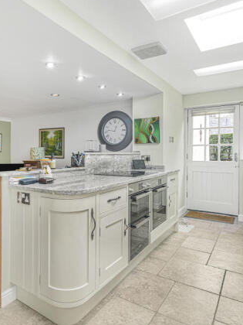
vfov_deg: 71.6
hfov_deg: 55.3
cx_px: 76
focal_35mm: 24
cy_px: 164
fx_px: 225
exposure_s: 1/3
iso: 400
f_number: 8
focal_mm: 16
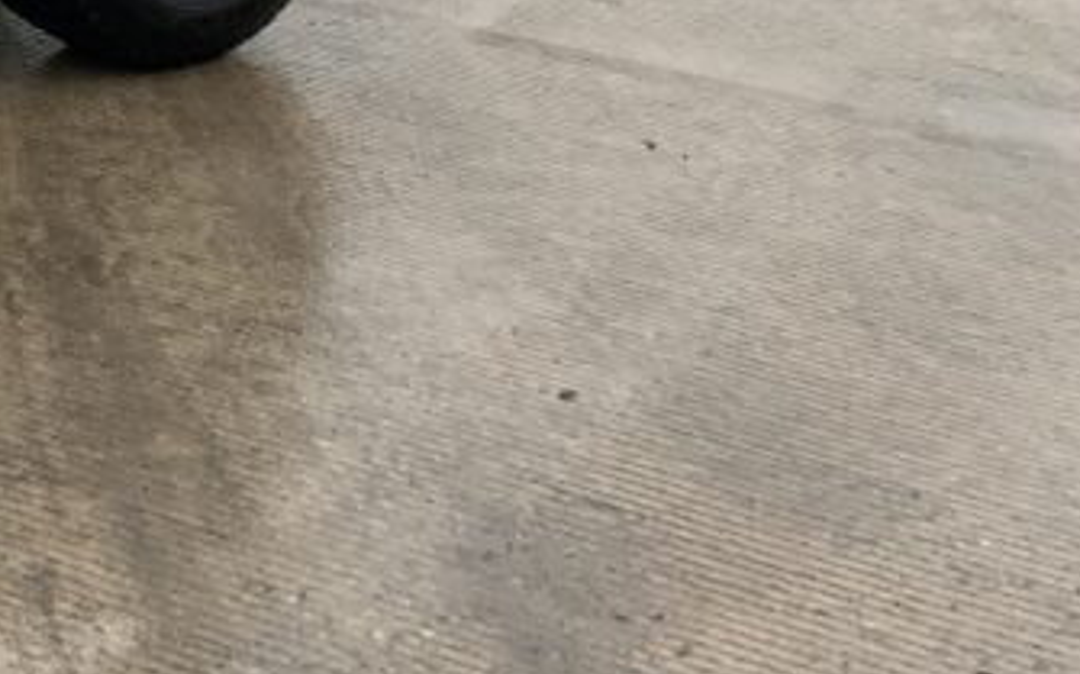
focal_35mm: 94
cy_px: -493
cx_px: -416
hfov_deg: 19.9
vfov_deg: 12.8
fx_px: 2765
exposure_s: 1/279
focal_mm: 3
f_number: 1.8
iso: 16
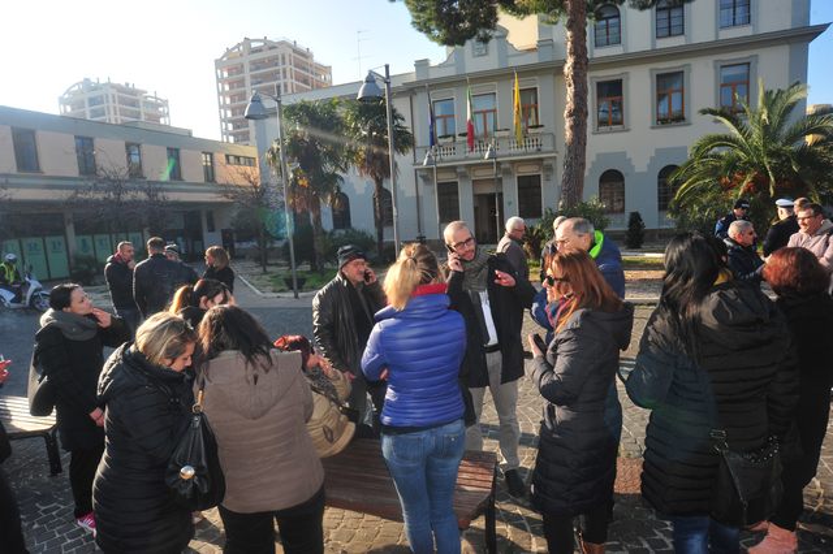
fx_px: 532
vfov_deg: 55.1
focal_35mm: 23
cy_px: 277
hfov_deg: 76.1
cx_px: 416
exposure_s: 1/250
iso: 500
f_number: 13
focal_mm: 23
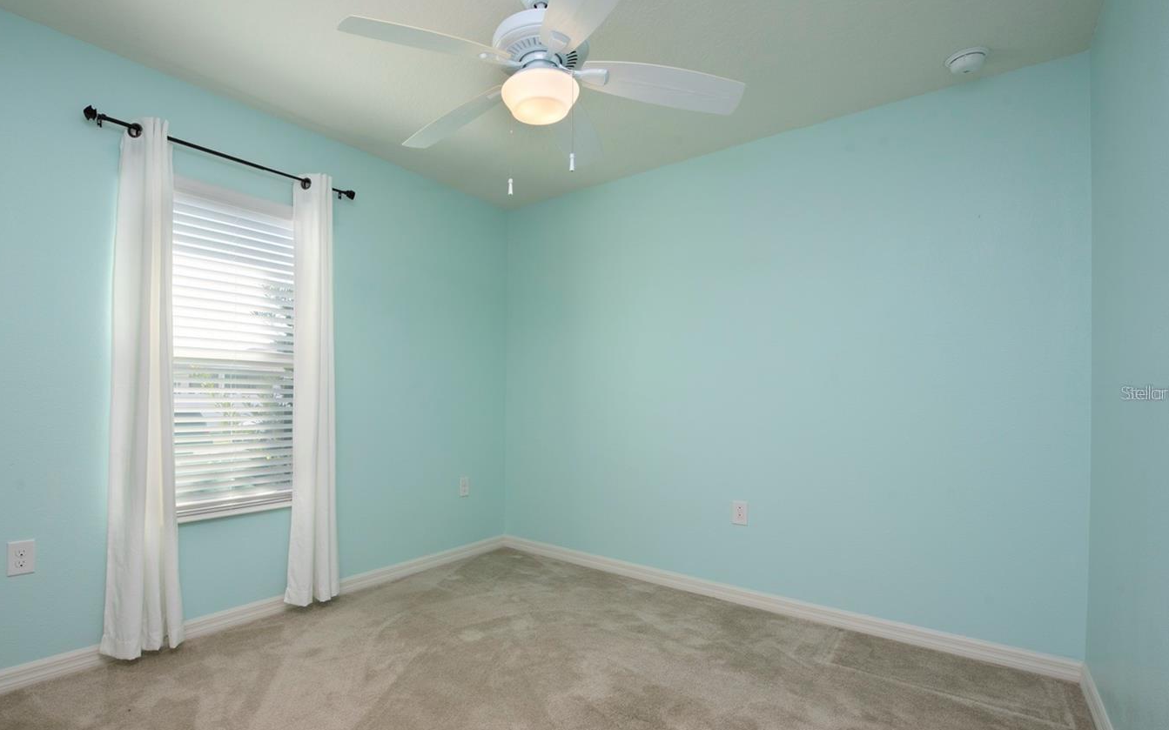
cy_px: 393
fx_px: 542
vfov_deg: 67.9
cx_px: 507
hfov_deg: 93.8
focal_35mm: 17
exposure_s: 1/200
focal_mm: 14
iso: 500
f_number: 14
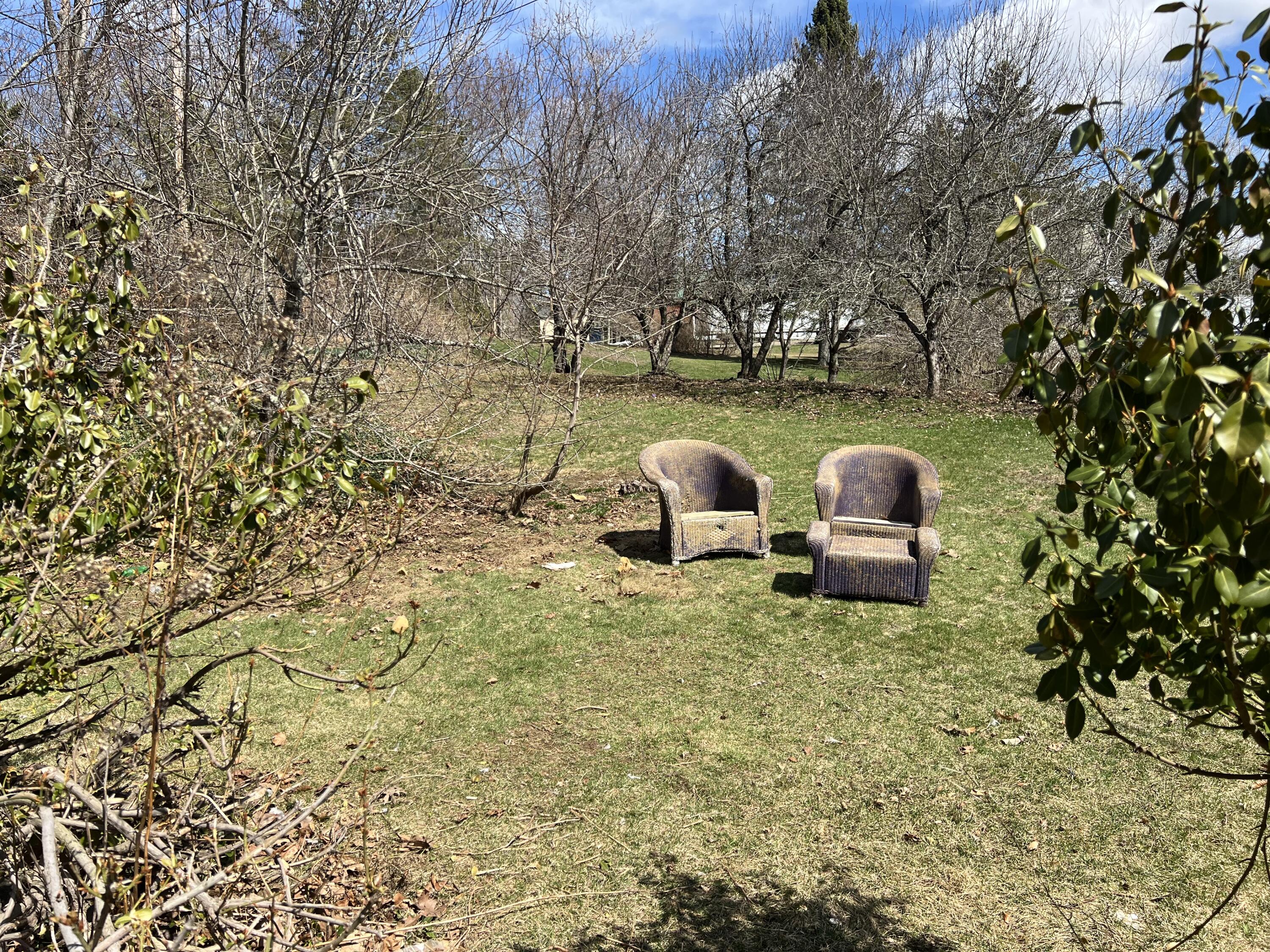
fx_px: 954
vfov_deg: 53.1
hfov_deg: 67.3
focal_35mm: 26
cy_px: 476
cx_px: 635
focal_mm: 5.7
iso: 50
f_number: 1.5
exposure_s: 1/3257
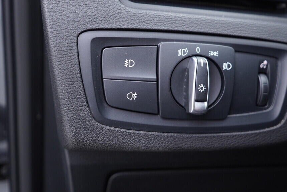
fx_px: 343
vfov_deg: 31.2
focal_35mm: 43
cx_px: 165
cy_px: 85
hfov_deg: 45.3
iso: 320
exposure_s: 1/40
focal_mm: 24
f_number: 2.8
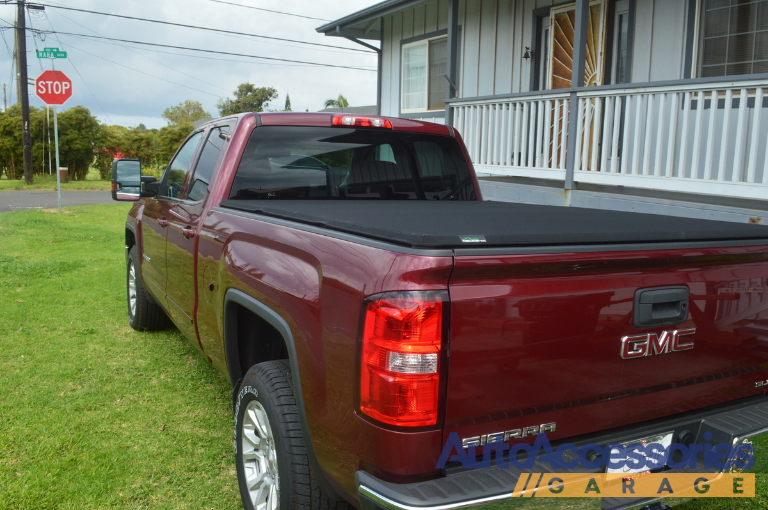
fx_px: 639
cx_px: 384
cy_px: 255
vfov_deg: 43.5
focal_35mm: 30
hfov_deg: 62.0
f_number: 10
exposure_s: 1/320
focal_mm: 20
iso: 400
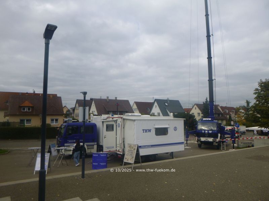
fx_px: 194
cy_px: 100
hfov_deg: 69.4
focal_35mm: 25
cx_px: 134
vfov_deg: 54.9
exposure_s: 1/500
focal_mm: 4.5
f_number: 3.9
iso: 100
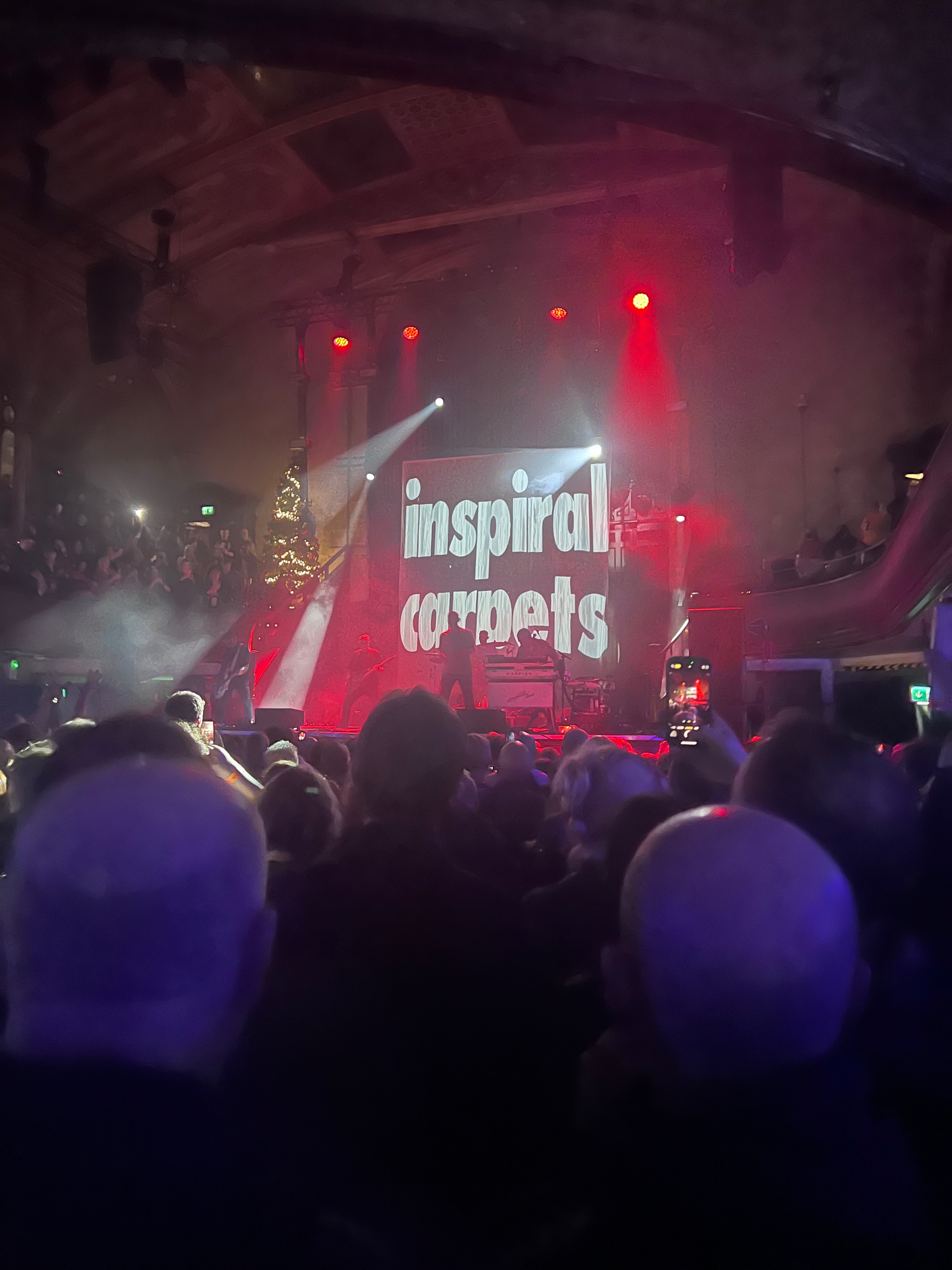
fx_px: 953
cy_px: 635
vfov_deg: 67.3
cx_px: 476
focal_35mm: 26
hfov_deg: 53.1
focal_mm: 5.7
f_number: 1.5
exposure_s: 1/20
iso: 1000
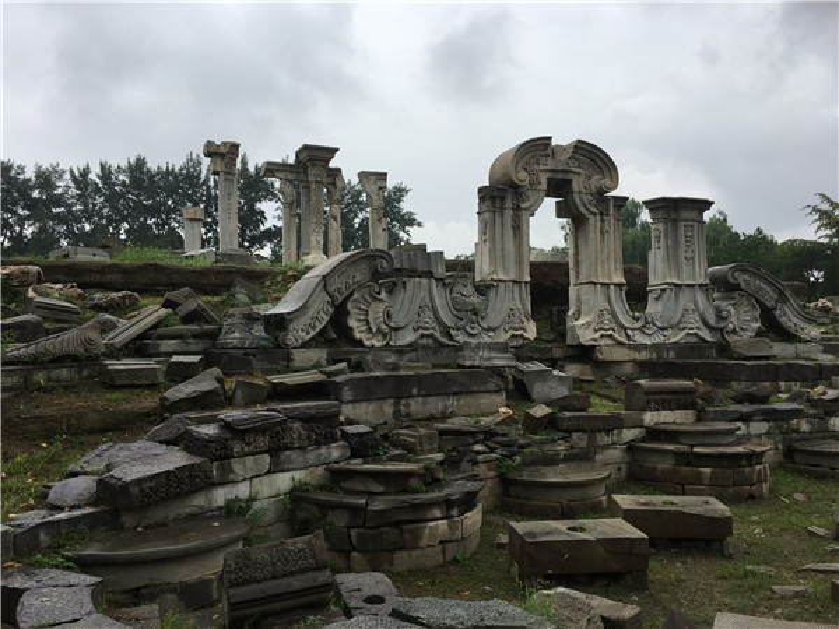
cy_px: 314
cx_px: 420
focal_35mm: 29
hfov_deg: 61.7
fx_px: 703
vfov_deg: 48.2
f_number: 2.2
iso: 25
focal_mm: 4.15
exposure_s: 1/1221
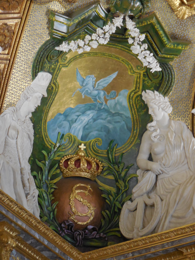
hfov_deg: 11.4
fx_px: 976
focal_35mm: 130
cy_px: 130
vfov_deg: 15.2
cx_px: 98
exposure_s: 1/6
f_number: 5.3
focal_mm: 23.4
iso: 800
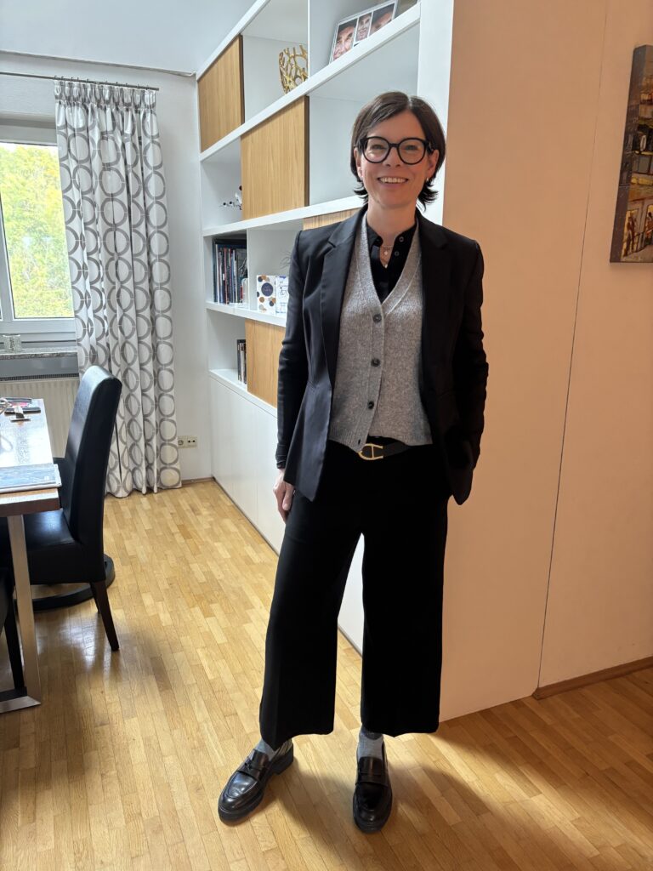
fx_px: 654
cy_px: 436
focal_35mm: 26
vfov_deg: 67.3
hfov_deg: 53.1
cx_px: 326
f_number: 1.6
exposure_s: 1/60
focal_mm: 5.96
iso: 250
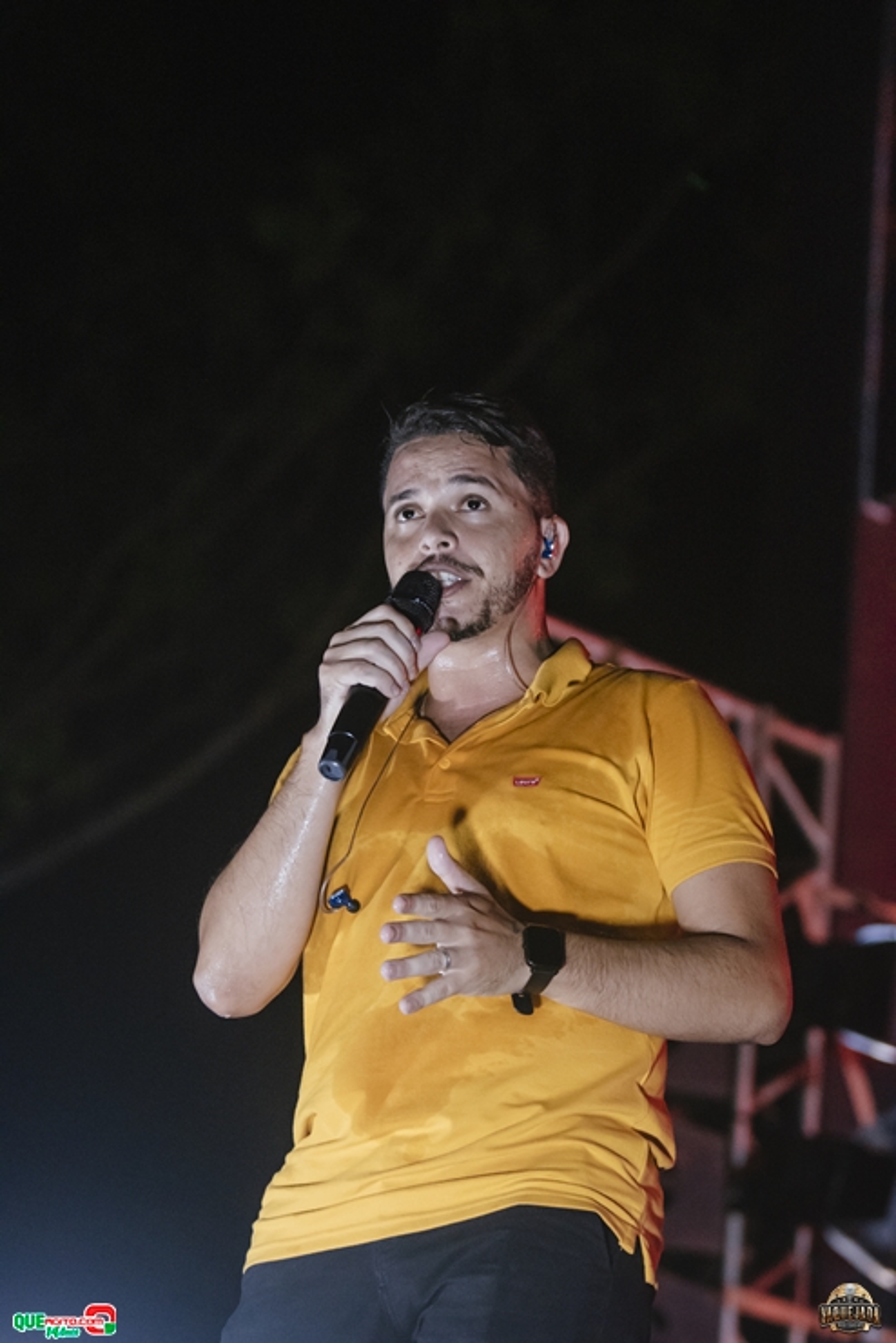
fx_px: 4816
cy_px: 672
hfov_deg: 10.6
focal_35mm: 129
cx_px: 448
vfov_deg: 15.9
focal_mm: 86
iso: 2500
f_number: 2.8
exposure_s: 1/500
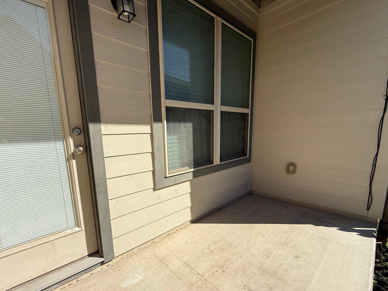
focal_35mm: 16
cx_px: 173
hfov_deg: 94.2
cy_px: 165
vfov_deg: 77.7
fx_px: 179
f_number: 2.2
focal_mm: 2.22
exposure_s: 1/2717
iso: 50
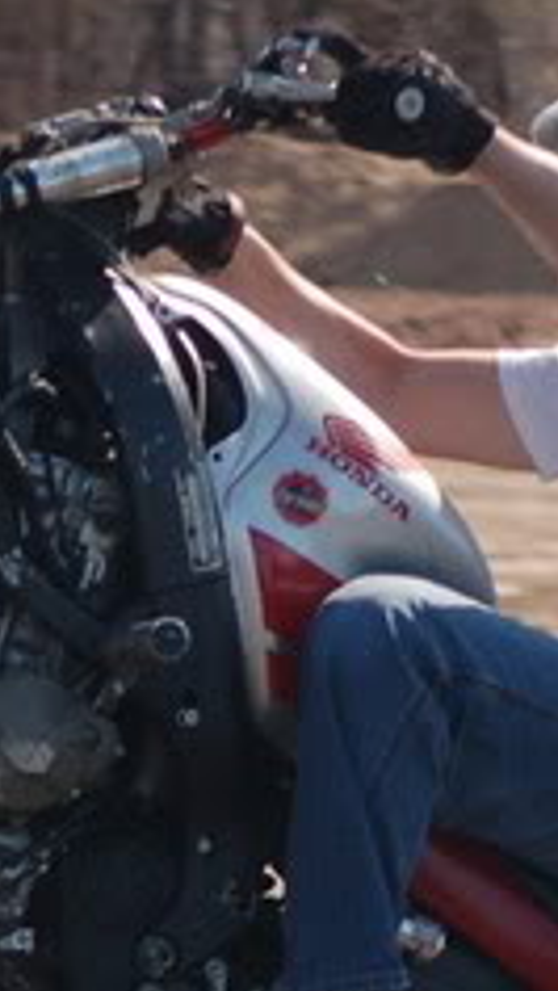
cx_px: -508
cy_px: 764
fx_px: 13258
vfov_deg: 4.3
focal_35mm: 505
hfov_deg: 2.4
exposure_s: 1/500
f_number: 5.6
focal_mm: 95
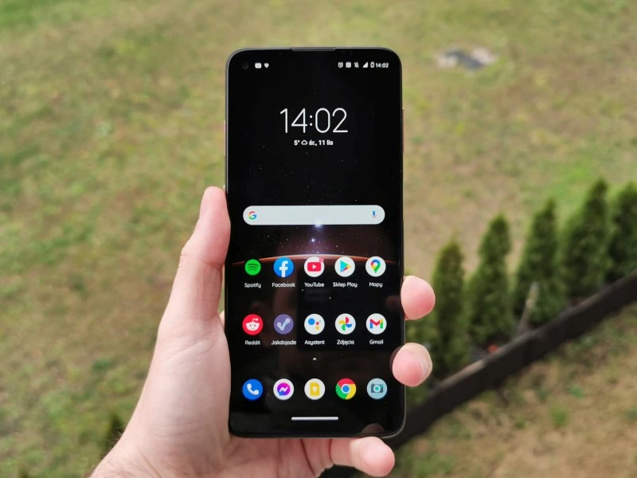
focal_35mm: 41
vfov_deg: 35.1
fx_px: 754
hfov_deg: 45.8
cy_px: 239
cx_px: 318
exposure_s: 1/117
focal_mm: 5.56
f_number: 1.6
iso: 50
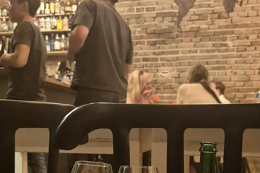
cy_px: 154
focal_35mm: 43
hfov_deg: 45.3
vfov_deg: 29.9
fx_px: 311
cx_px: 149
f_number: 1.8
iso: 2000
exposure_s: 1/50
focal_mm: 5.4
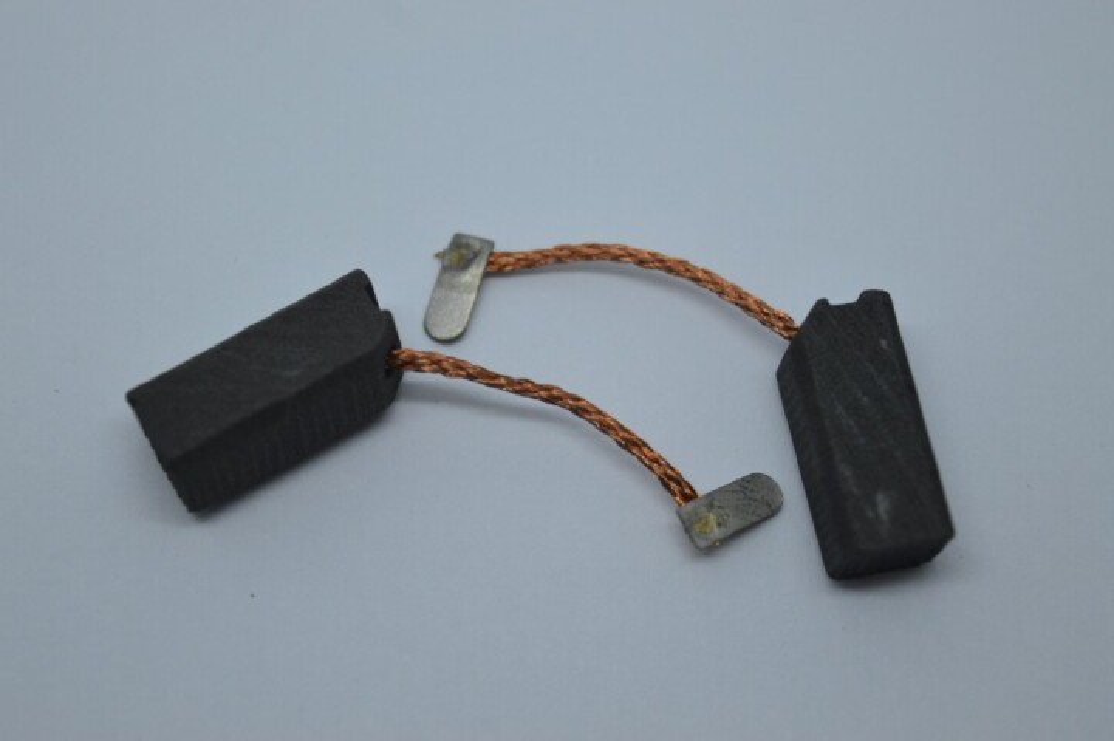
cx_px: 557
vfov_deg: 16.5
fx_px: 2551
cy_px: 370
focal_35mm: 82
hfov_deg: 24.6
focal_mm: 55
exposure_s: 1/125
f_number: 5.6
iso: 320
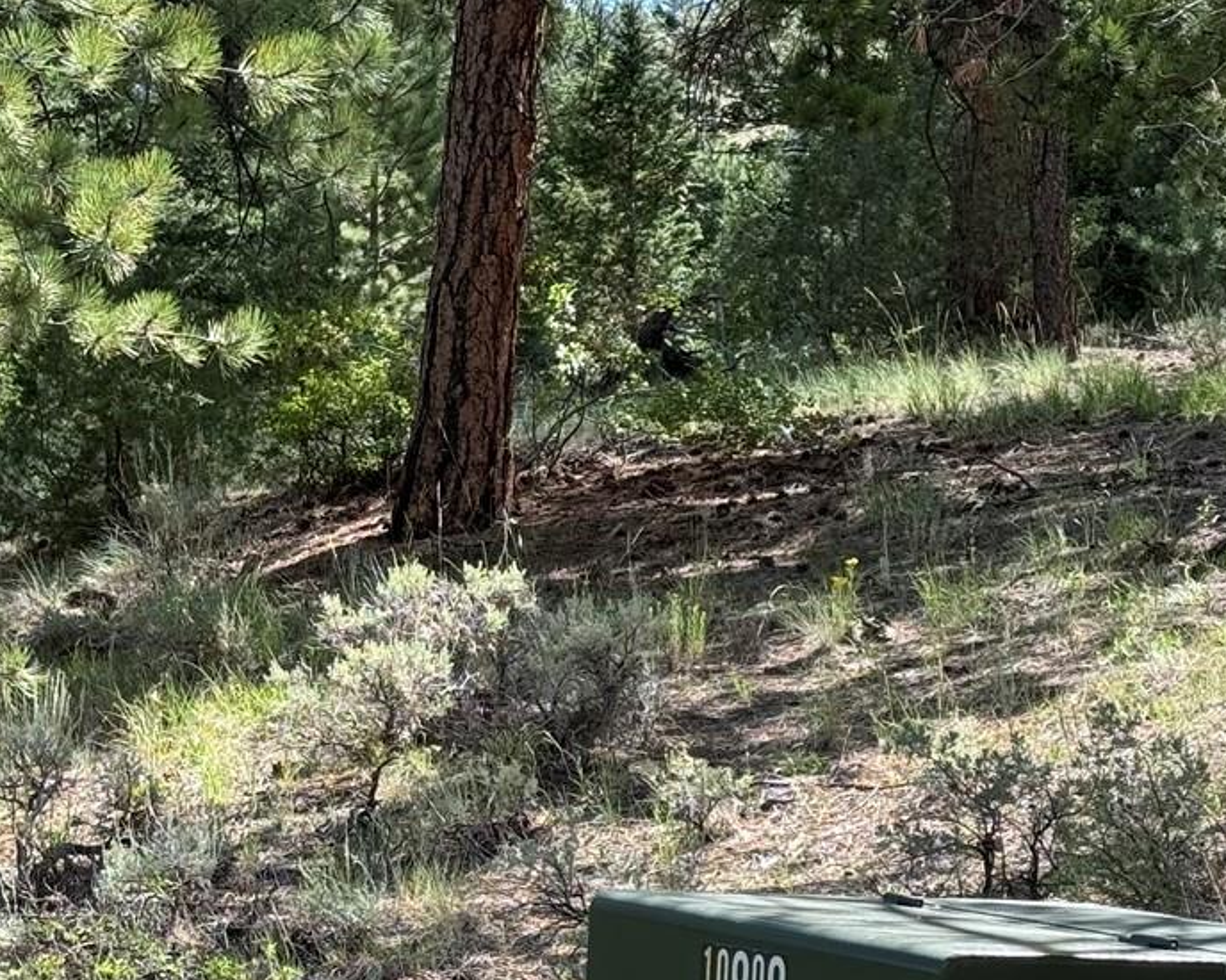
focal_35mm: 109
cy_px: 782
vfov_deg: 14.1
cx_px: 422
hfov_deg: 17.6
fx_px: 3954
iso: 64
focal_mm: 6.76
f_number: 1.78
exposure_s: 1/685
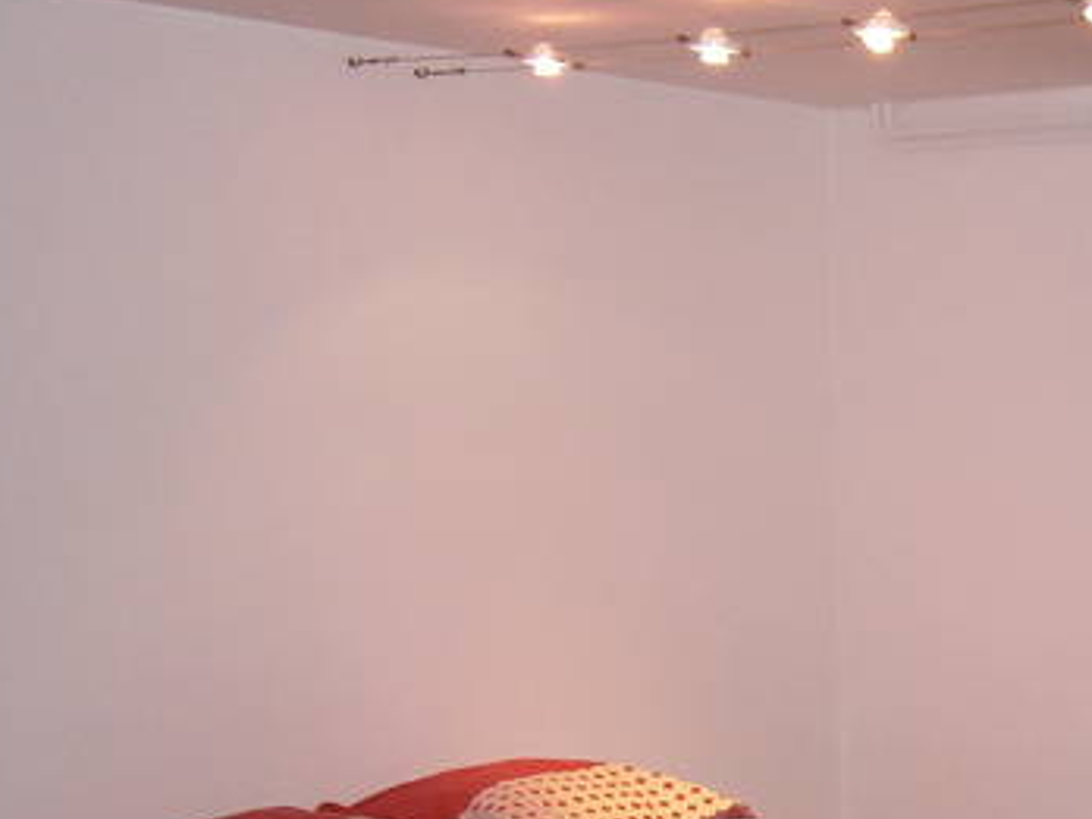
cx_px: 1152
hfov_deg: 29.9
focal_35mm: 59
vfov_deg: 24.1
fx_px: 1861
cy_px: 731
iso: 125
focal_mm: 4.7
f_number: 2.8
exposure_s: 1/30
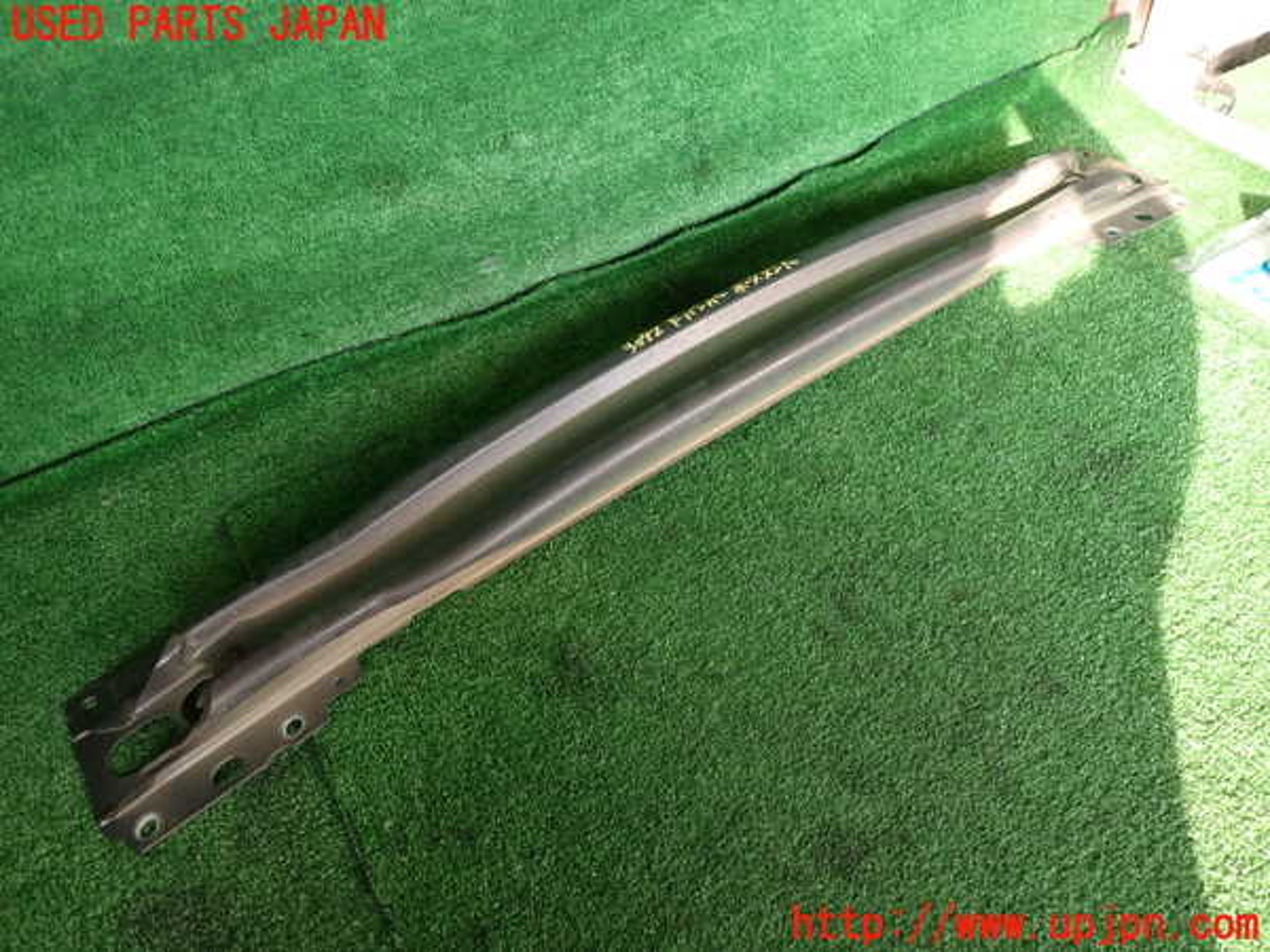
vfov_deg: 54.9
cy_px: 476
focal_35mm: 25
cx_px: 635
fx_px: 917
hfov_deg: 69.4
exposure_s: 1/100
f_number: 2
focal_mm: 4.5
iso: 100
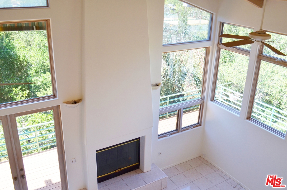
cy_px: 95
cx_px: 144
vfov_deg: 36.7
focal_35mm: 36
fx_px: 286
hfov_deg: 53.2
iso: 200
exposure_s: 1/125
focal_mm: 24
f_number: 5.6
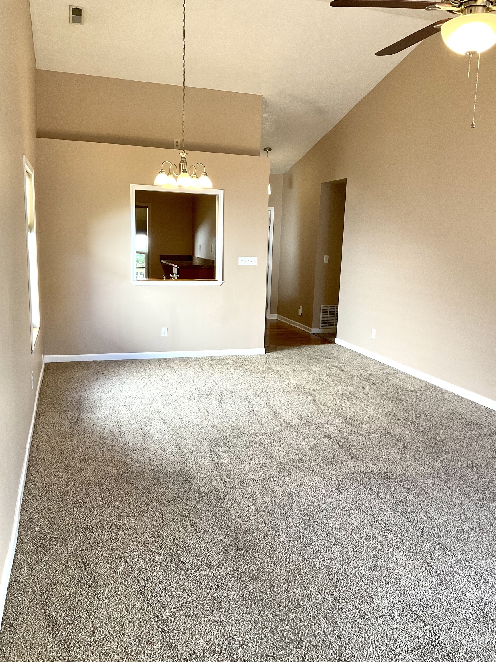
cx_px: 248
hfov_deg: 48.2
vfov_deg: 61.7
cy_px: 331
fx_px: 554
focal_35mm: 29
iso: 50
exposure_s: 1/60
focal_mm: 3
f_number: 1.8
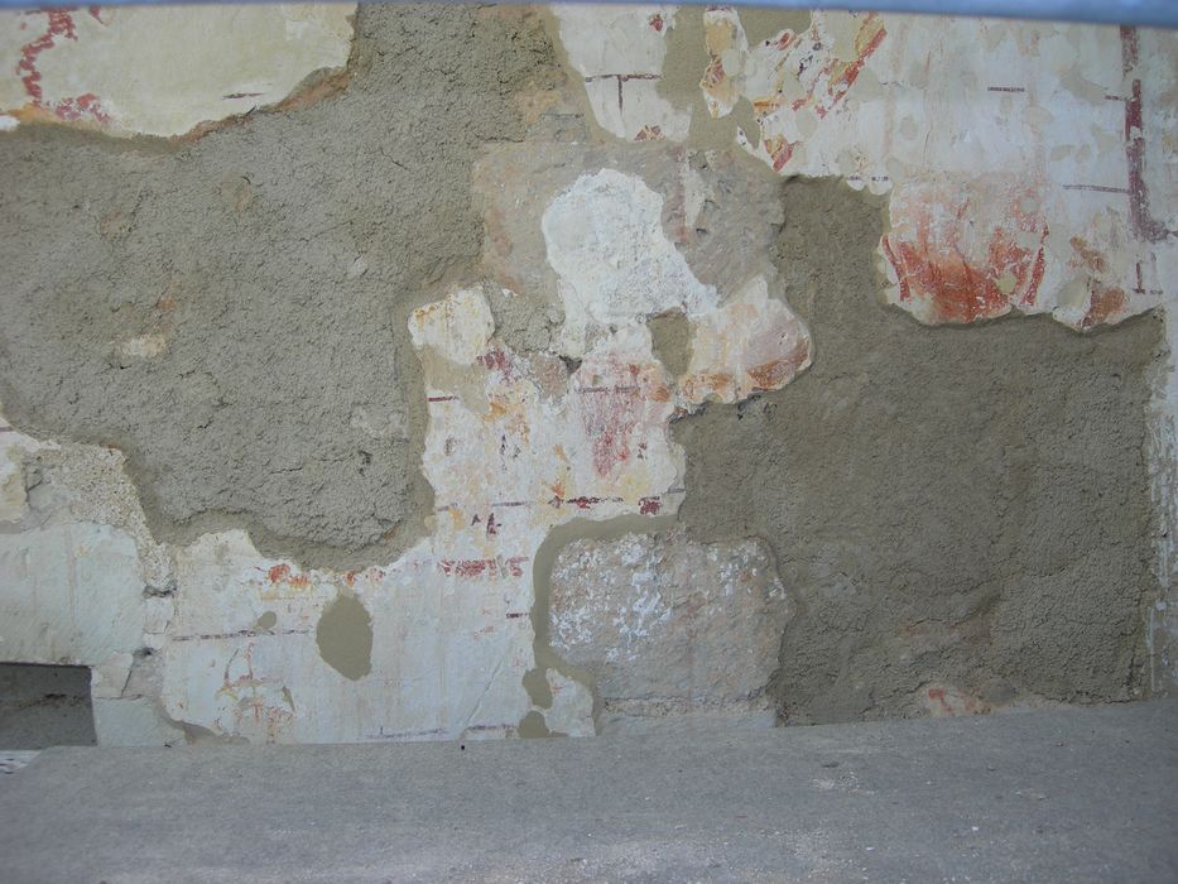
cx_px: 589
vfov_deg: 37.7
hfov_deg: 49.0
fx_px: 1293
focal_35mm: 38
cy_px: 442
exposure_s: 1/30
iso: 50
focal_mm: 7.8
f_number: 2.8
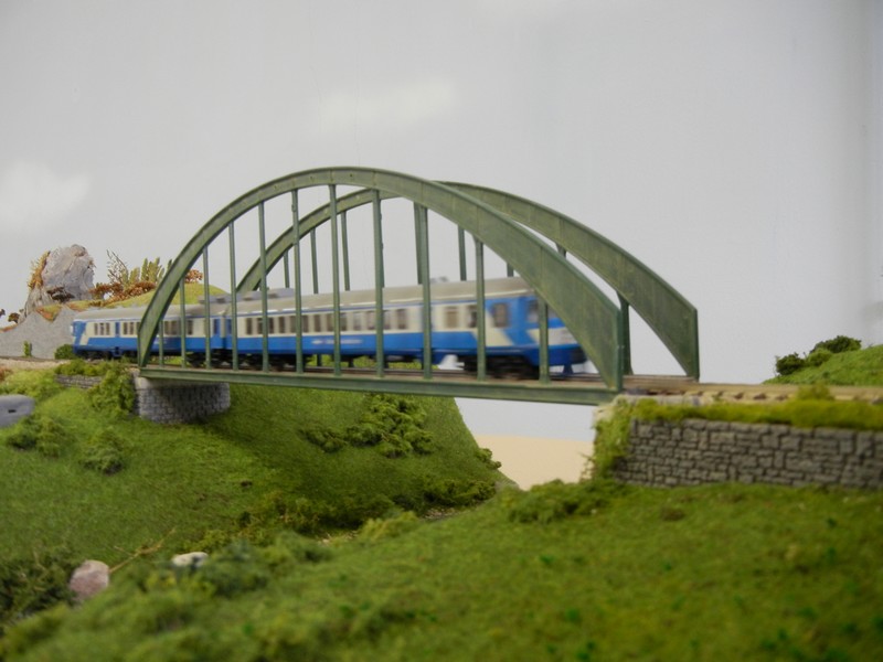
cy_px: 331
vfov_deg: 46.8
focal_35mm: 30
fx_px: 765
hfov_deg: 60.0
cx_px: 442
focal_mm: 5.4
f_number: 3.5
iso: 319
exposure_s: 1/30
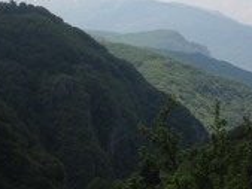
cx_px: 136
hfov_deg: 20.2
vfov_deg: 15.3
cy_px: 79
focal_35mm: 97
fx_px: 707
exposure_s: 1/296
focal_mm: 6.72
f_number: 5.5
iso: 64
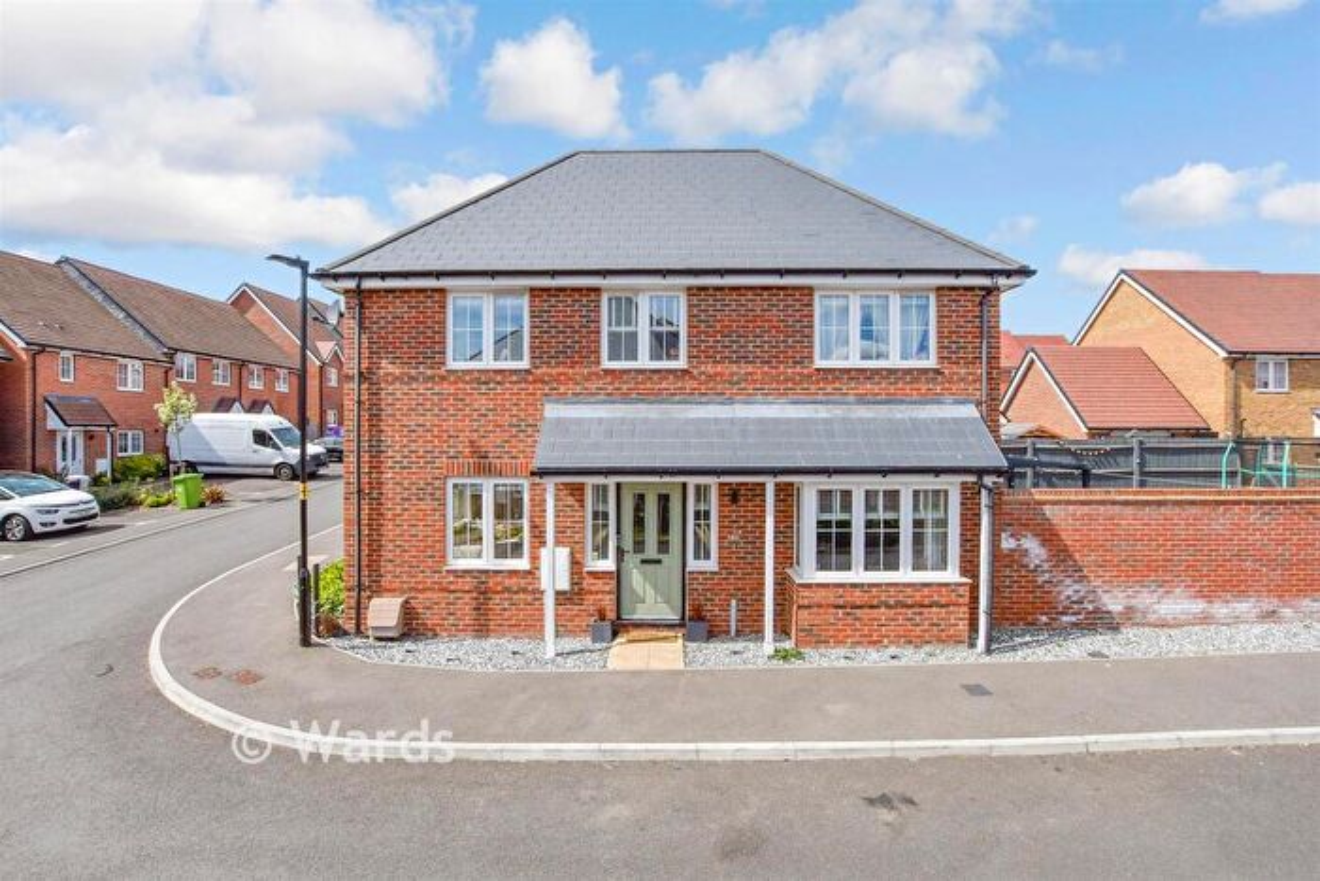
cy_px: 440
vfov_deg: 77.4
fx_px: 550
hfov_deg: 100.4
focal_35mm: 15
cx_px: 660
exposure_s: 1/1600
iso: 400
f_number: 7.1
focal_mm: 10
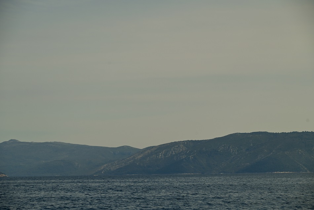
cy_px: 105
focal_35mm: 125
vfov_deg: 11.0
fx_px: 1091
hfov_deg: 16.4
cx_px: 157
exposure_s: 1/800
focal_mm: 125
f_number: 8
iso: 100
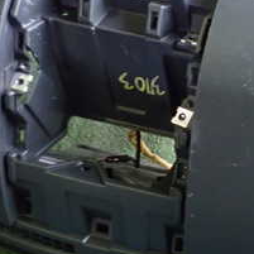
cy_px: 138
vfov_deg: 26.1
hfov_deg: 23.0
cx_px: 337
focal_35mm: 66
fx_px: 548
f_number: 2
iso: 500
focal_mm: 4.5
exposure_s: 1/30
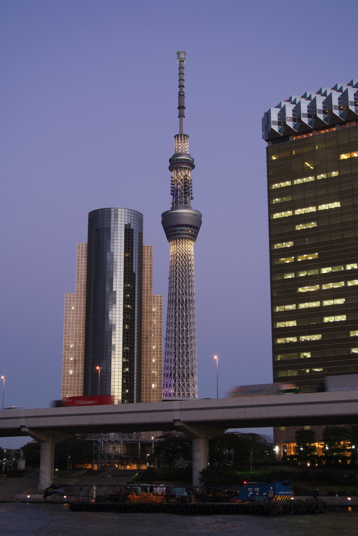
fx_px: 804
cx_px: 179
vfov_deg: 36.8
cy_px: 268
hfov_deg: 25.1
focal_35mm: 54
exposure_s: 1/2
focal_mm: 20.3
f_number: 5.6
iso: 200
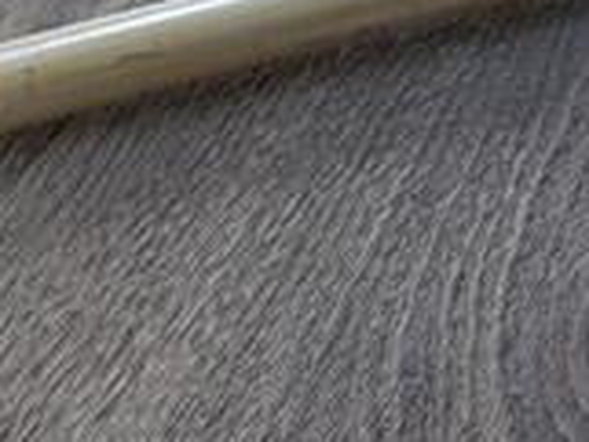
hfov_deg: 13.1
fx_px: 2435
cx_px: -267
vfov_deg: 10.4
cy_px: 184
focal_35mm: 143
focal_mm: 32
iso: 560
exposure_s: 1/60
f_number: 4.8
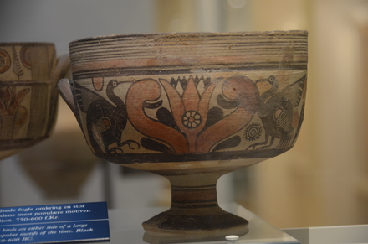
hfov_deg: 14.4
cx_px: 184
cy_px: 122
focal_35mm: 142
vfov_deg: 9.6
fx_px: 1453
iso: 1000
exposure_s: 1/80
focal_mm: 95
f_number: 5.3
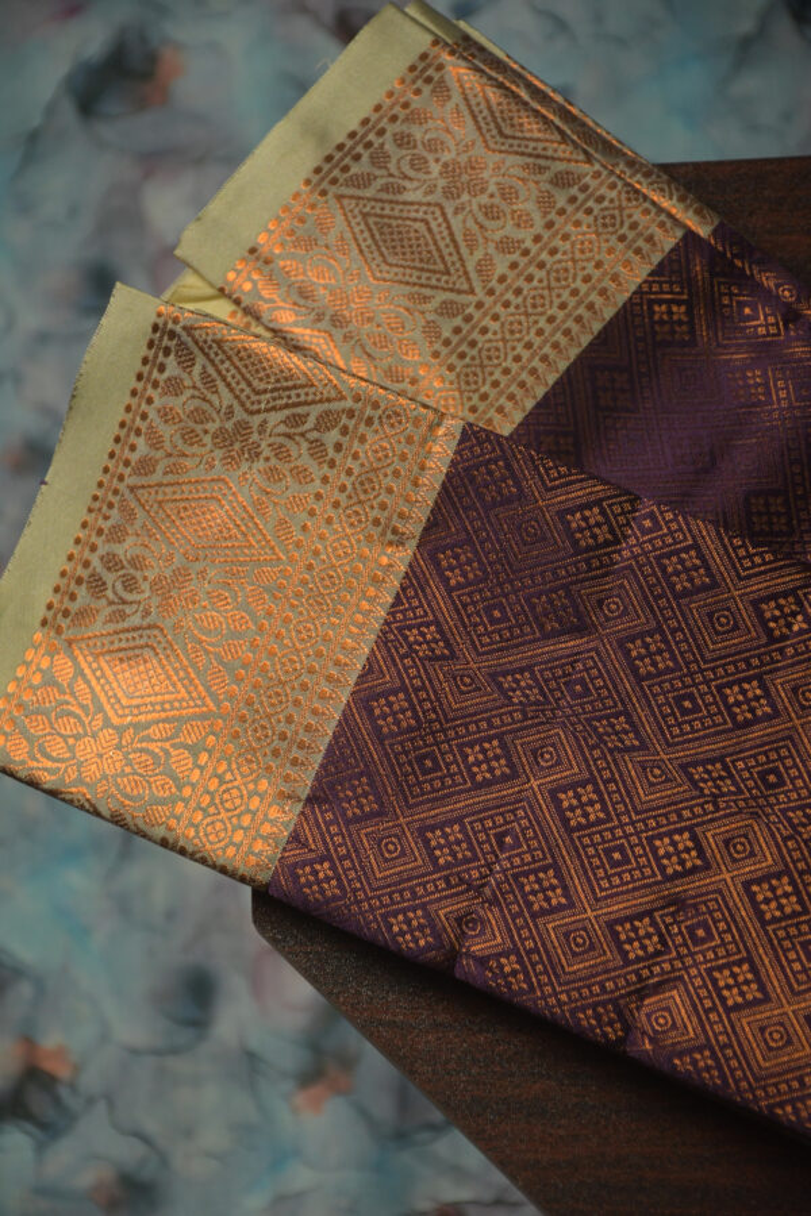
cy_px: 608
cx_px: 406
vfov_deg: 18.3
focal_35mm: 112
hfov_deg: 12.2
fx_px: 3784
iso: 2000
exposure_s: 1/160
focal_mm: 75
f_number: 5
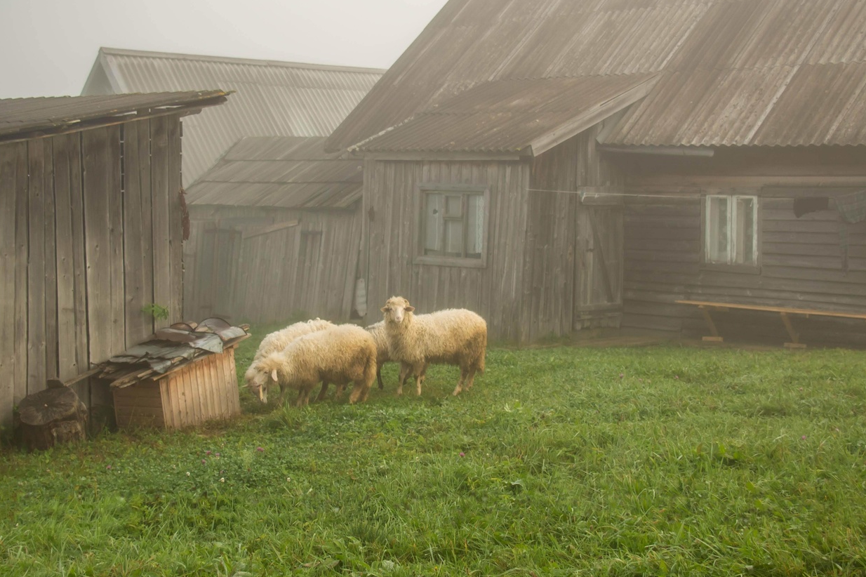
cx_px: 395
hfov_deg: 33.6
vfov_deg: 22.8
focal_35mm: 60
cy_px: 324
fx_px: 1432
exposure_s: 1/80
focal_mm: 35
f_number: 5.6
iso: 100
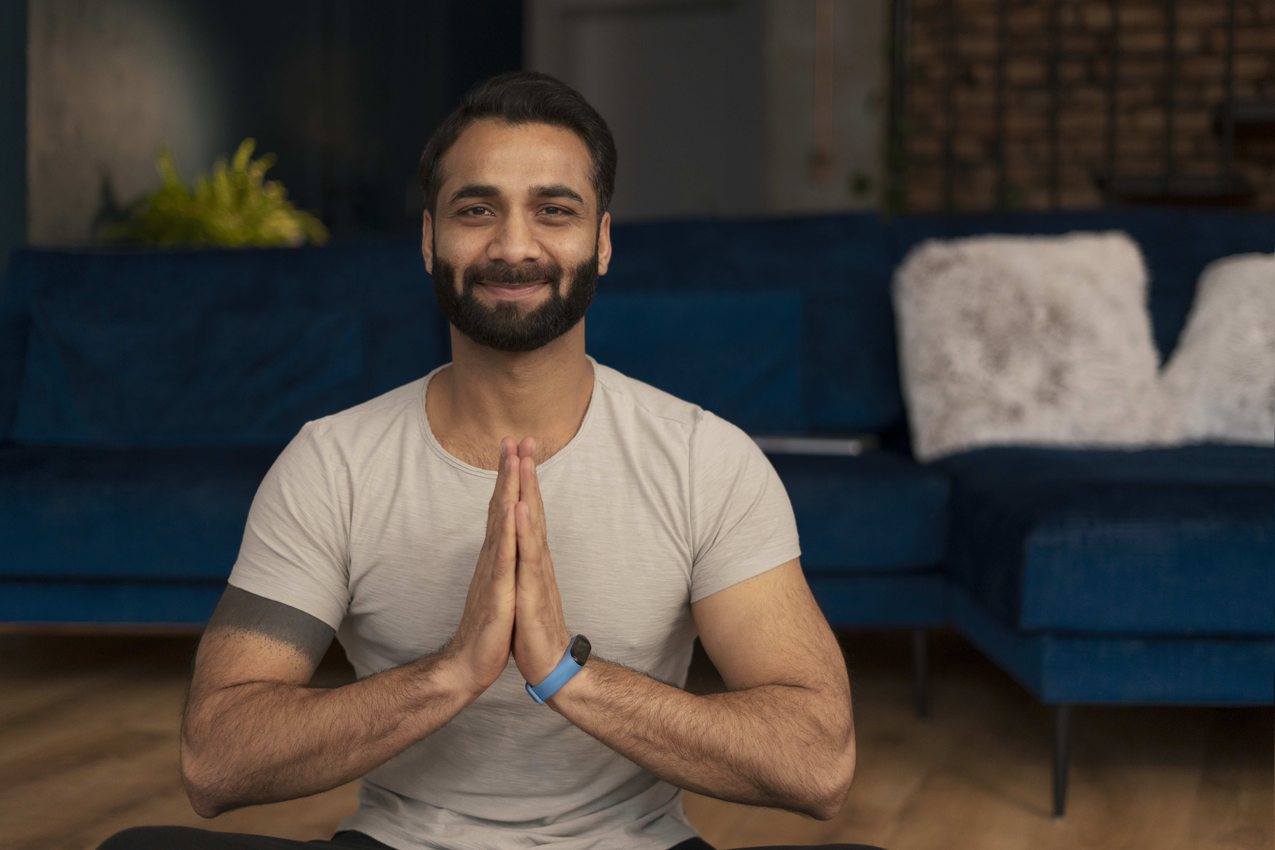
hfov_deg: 39.6
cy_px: 425
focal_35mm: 50
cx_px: 638
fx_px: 1771
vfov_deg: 27.0
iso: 500
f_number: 1.8
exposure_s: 1/160
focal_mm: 50
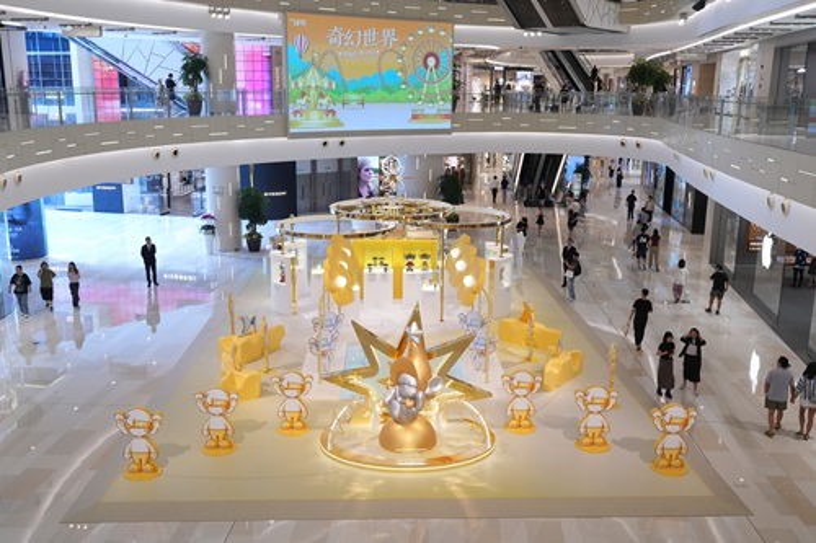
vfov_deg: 37.8
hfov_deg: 54.5
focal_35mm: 35
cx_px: 408
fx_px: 793
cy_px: 272
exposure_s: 1/125
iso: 800
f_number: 4
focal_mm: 35
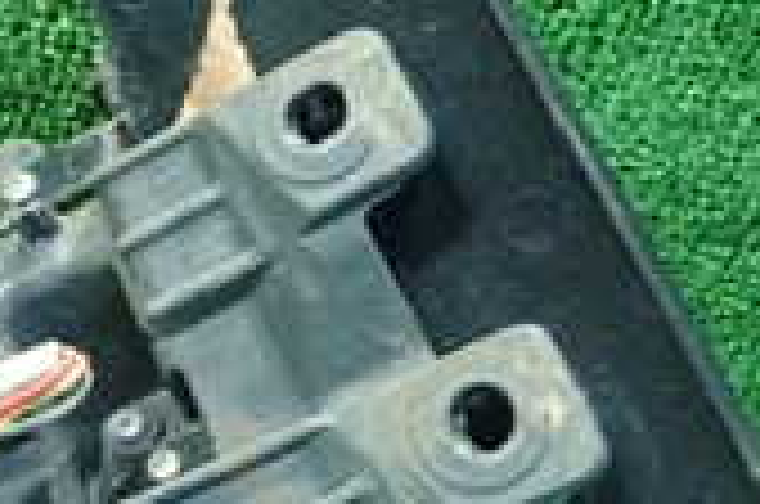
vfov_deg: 12.1
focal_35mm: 111
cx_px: -481
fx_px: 2339
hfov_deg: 16.3
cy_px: 508
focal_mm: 5.5
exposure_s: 1/100
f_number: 2.3
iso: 800
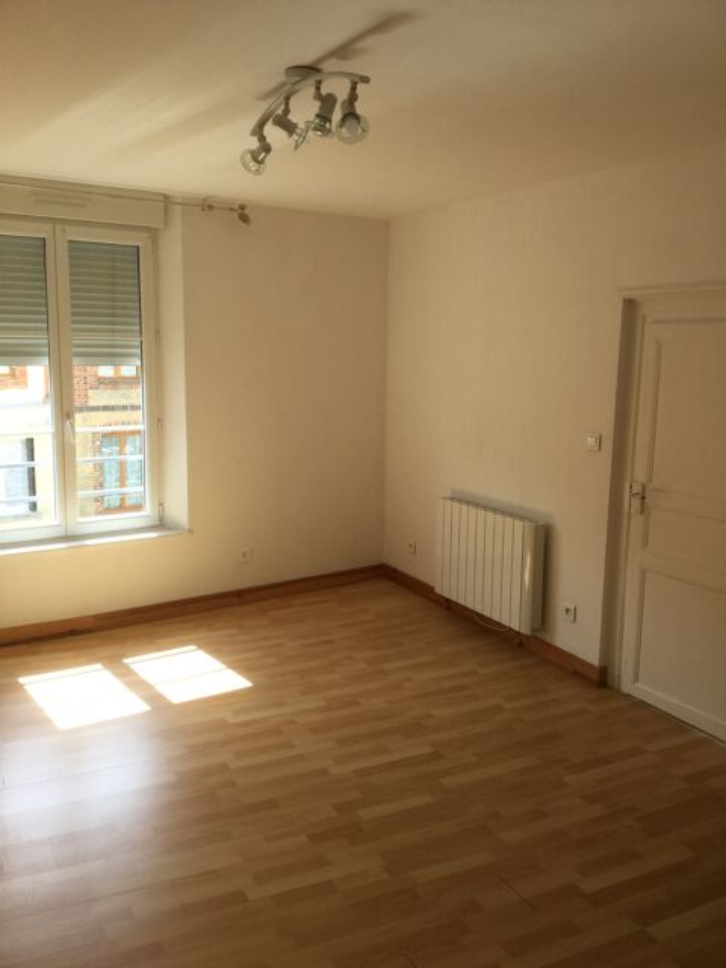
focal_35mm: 31
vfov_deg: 58.4
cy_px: 484
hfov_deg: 45.4
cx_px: 363
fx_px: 867
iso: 25
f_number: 2.4
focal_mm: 3.3
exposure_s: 1/115
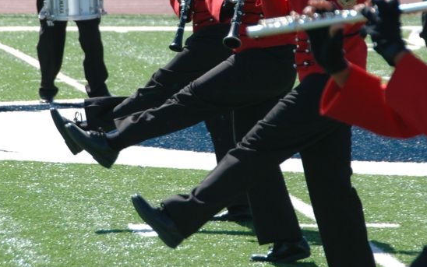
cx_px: 206
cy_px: 45
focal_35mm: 385
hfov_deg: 5.5
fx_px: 4482
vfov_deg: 3.4
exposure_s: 1/400
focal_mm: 135
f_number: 5.6
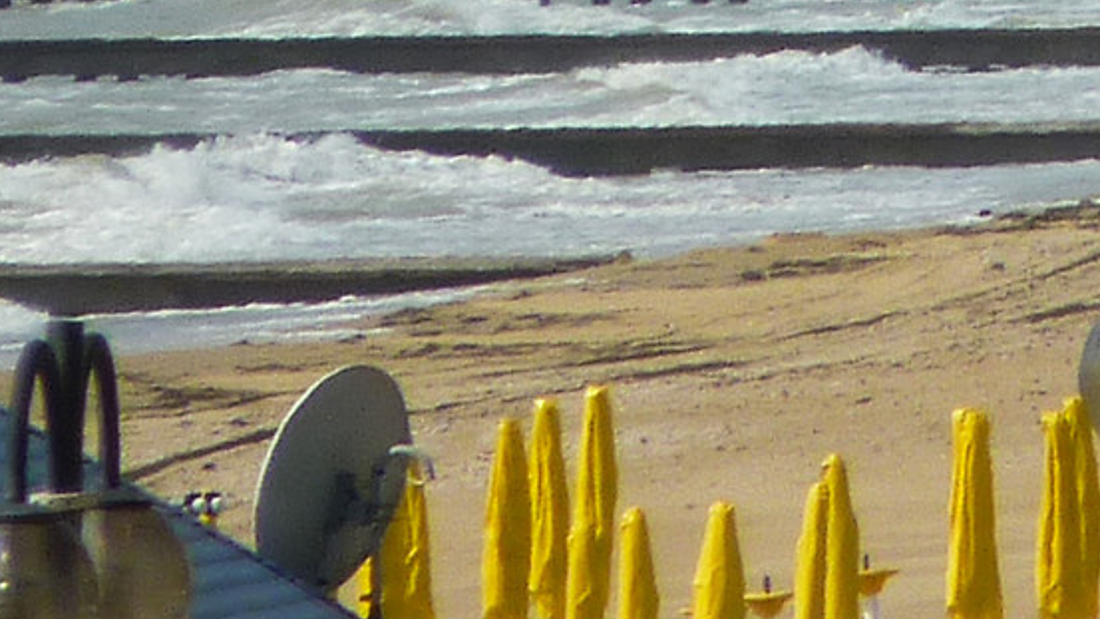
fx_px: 41387
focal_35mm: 1419
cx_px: 2025
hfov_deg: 1.5
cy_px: -842
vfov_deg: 0.9
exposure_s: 1/800
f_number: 5.6
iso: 80
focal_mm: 49.2
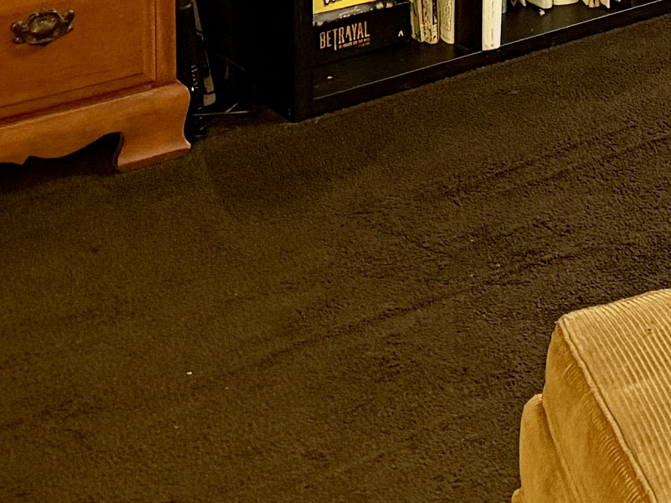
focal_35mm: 108
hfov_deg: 17.3
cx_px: 812
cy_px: -521
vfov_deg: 12.1
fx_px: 2094
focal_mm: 6.76
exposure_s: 1/40
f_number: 1.78
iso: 800
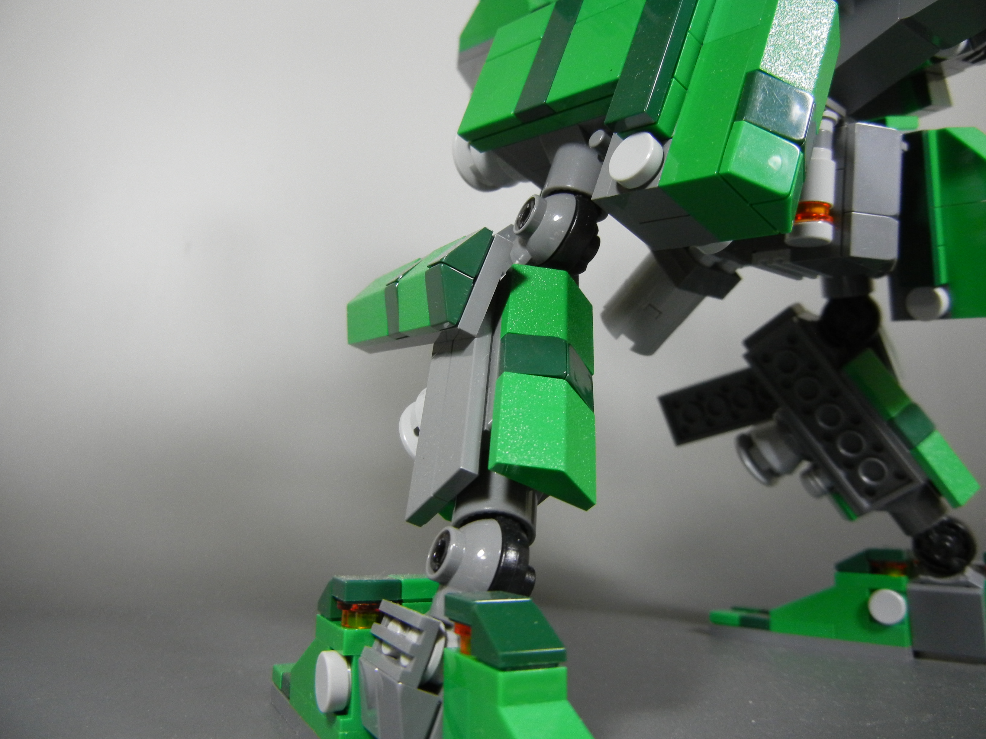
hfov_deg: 60.0
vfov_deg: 46.8
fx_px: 855
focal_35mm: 30
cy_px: 370
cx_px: 493
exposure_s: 1/44.7
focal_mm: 5.4
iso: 400
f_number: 3.5
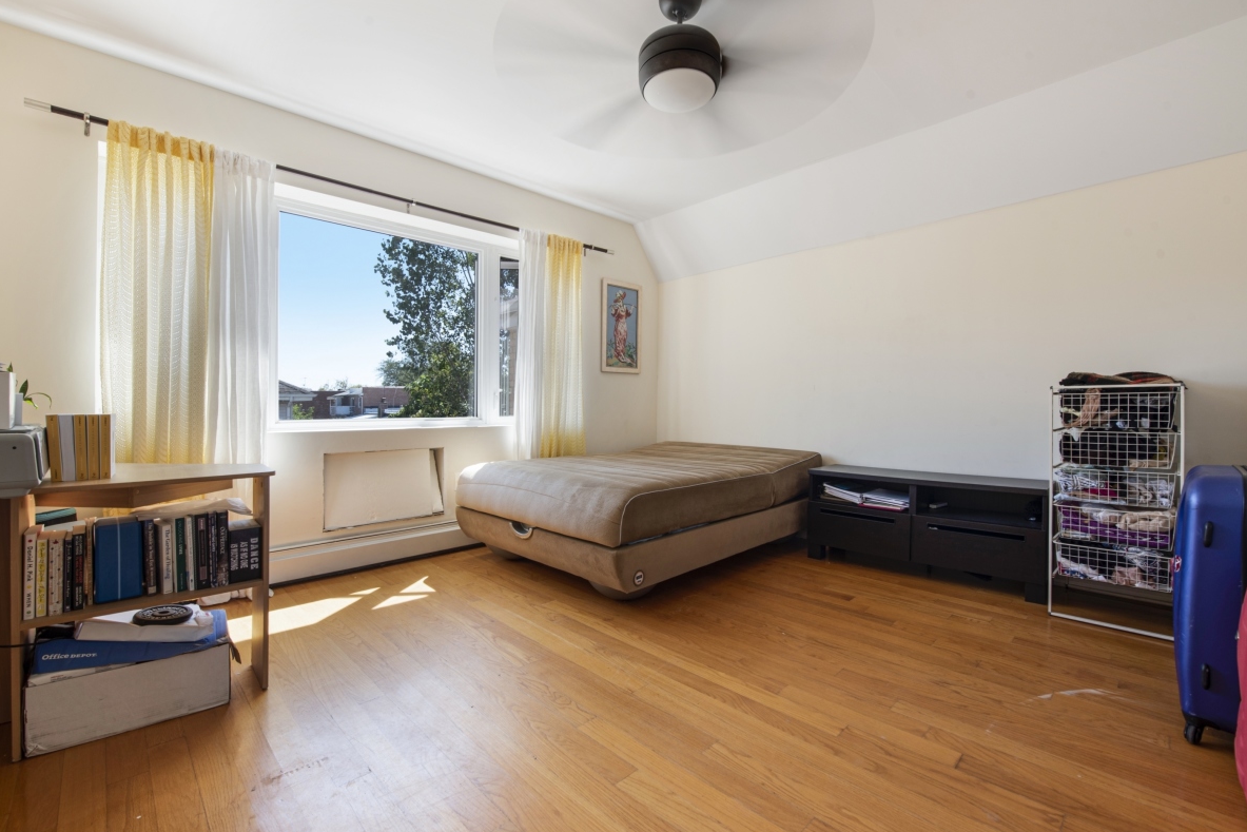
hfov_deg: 100.4
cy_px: 417
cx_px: 640
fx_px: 520
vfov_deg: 77.3
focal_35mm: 15
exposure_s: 1/8
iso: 200
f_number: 11
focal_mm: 14
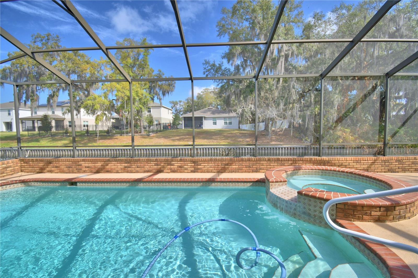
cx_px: 209
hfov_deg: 100.4
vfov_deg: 77.3
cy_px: 139
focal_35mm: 15
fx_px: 174
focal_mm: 10
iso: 100
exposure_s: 1/640
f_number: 4.5
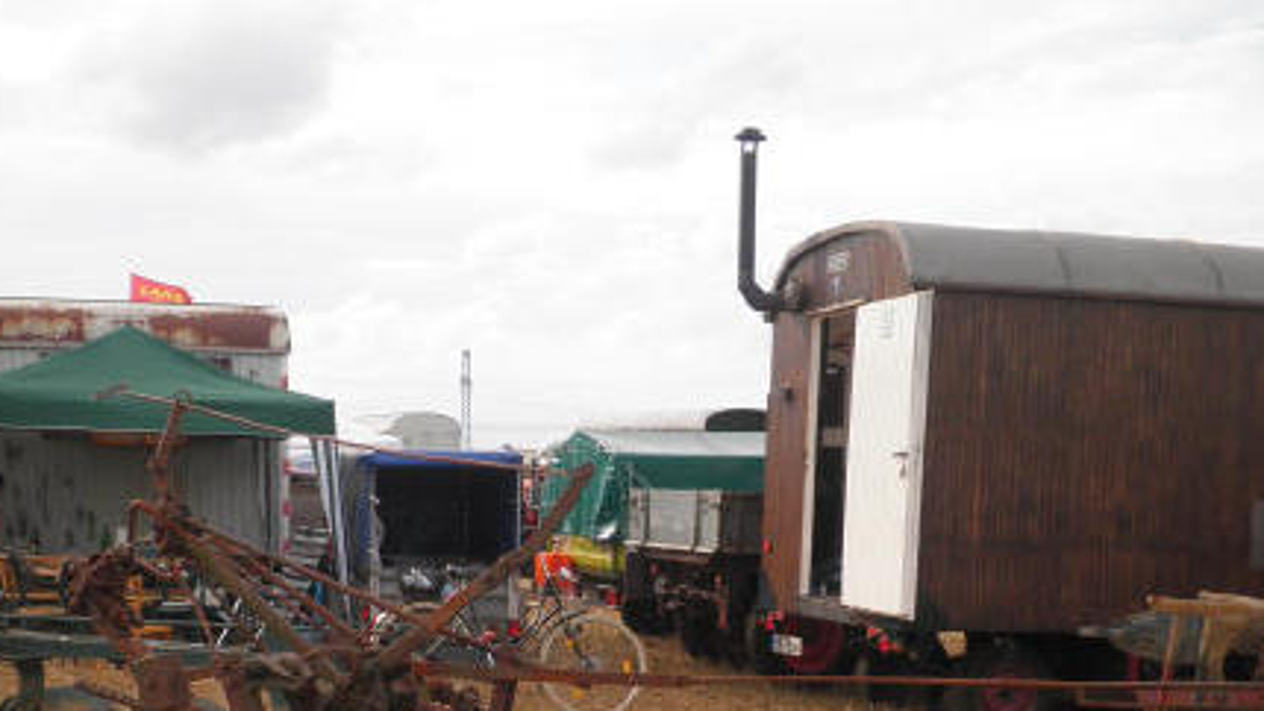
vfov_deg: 21.1
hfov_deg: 37.8
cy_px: 717
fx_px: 1844
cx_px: 538
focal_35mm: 55
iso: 64
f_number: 2.9
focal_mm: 5.5
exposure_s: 1/400
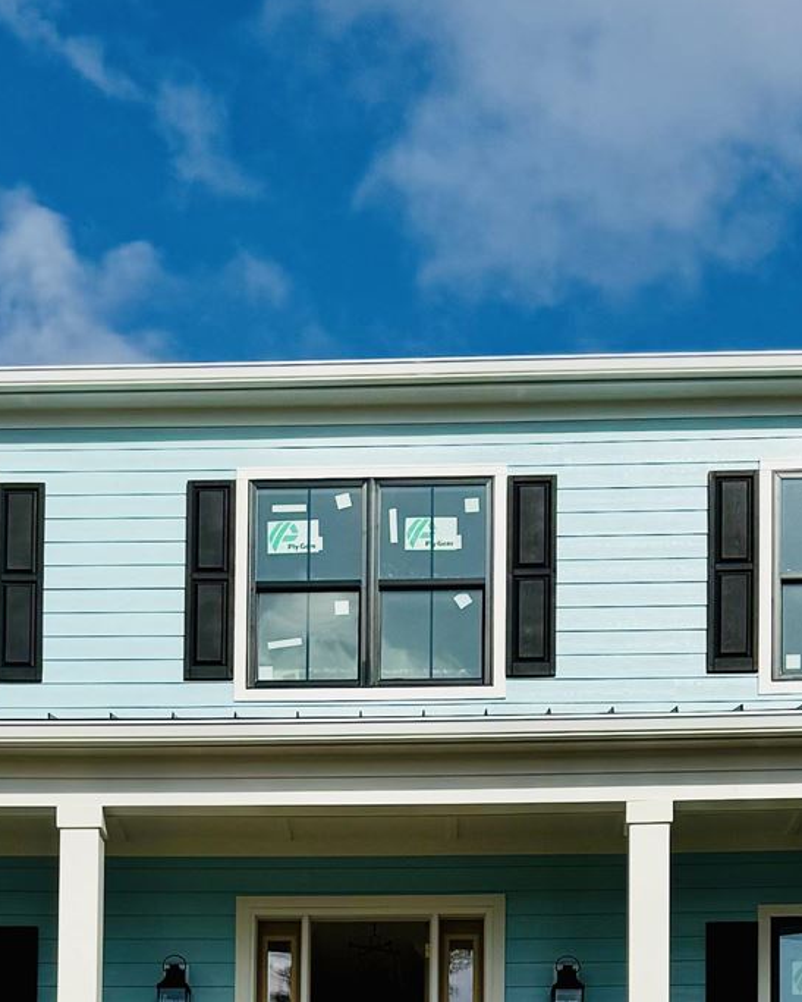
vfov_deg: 21.9
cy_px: 1276
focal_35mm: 79
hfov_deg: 19.4
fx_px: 2342
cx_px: 295
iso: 80
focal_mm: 6.76
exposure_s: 1/10309
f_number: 1.78
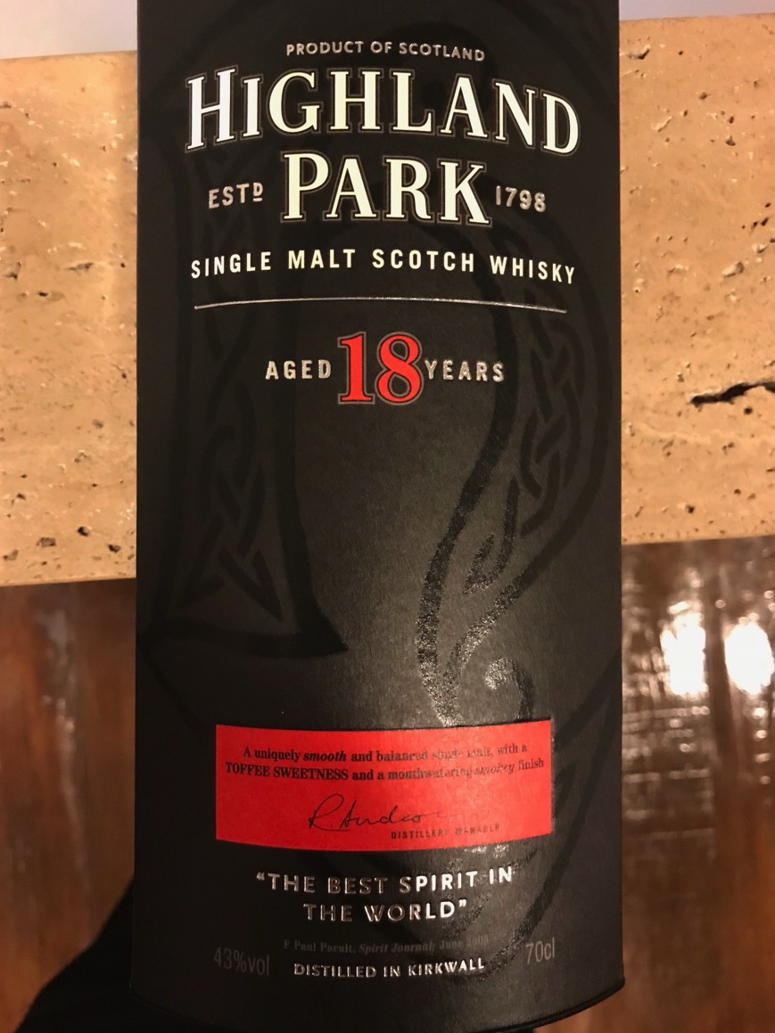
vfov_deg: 61.7
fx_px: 866
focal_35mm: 29
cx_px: 390
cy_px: 512
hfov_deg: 48.2
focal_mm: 3.99
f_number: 1.8
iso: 100
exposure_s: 1/5
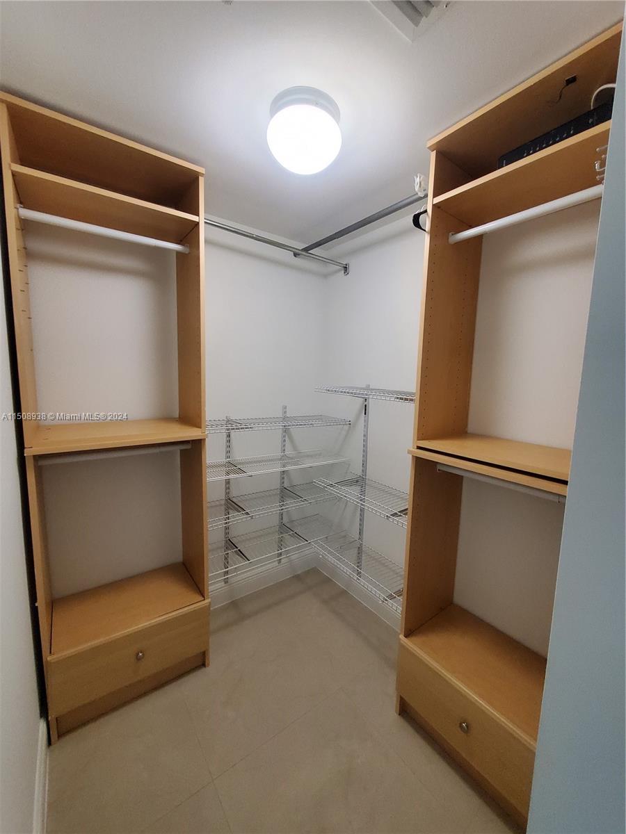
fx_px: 313
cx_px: 313
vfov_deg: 106.2
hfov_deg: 89.9
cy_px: 417
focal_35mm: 13
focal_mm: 1.8
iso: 500
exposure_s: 1/60
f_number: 2.2
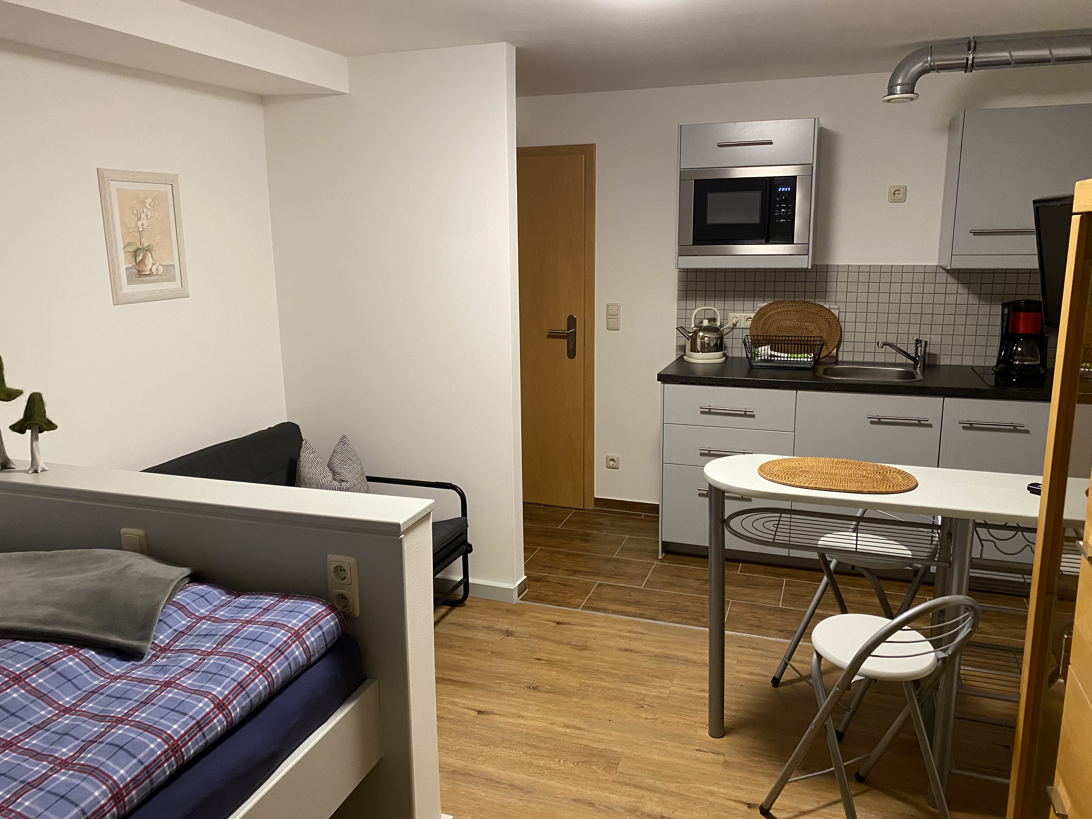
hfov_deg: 67.3
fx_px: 820
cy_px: 410
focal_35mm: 26
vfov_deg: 53.1
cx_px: 546
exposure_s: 1/50
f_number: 1.8
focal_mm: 4.25
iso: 320
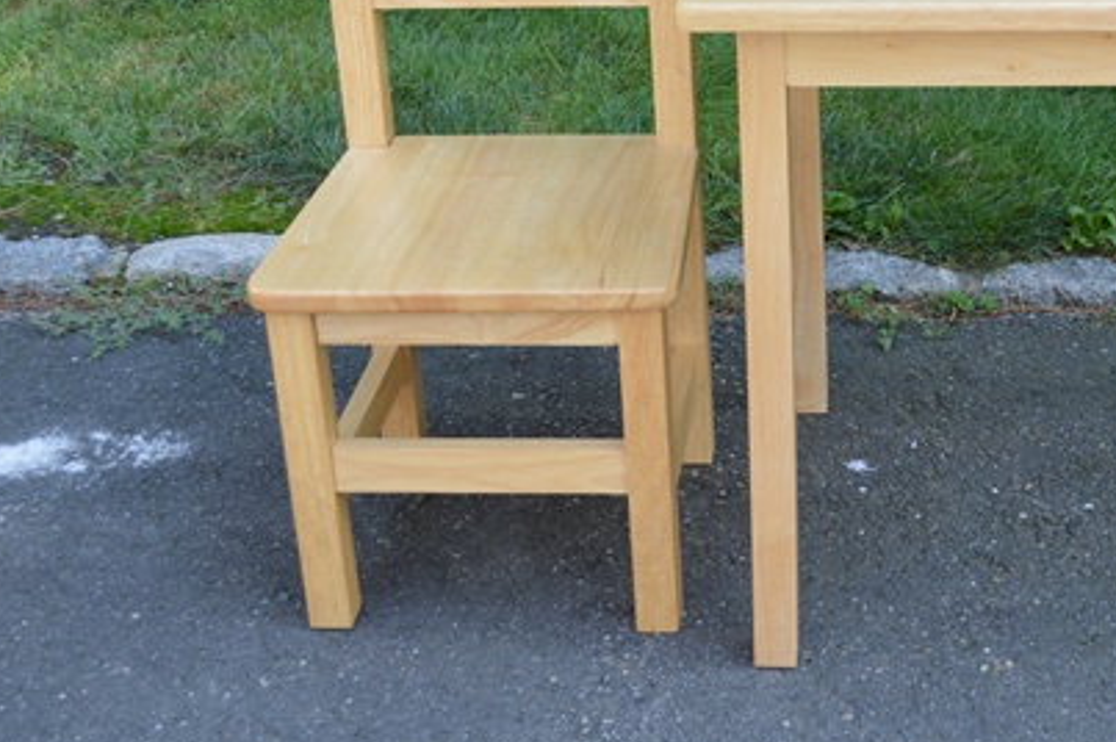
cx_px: 876
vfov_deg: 18.9
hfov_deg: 27.6
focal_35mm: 72
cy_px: 238
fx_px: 2225
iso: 160
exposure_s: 1/125
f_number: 5.6
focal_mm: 29
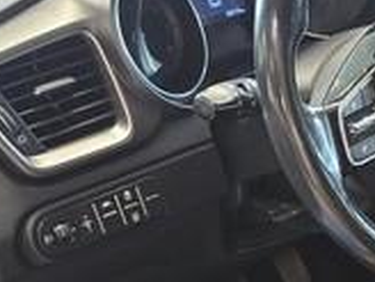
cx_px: 512
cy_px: 284
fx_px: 975
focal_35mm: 90
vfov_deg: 16.1
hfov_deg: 19.7
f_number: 1.7
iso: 320
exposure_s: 1/100
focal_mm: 6.3
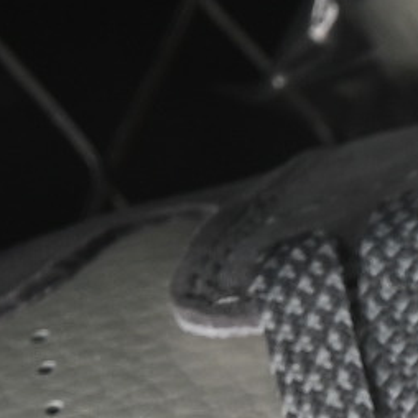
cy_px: 1103
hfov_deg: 2.5
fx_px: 9550
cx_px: 1048
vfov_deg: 2.5
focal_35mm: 699
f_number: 7.1
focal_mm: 50
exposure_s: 1/80
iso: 160
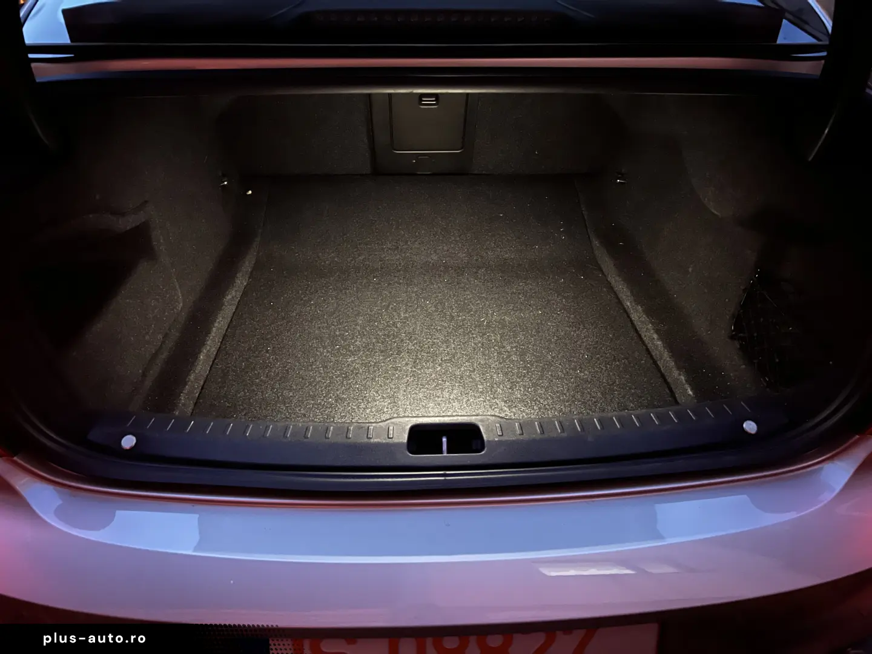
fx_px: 655
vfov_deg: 53.1
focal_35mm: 26
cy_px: 327
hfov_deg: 67.3
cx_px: 436
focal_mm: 5.7
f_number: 1.5
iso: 4000
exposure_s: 1/9
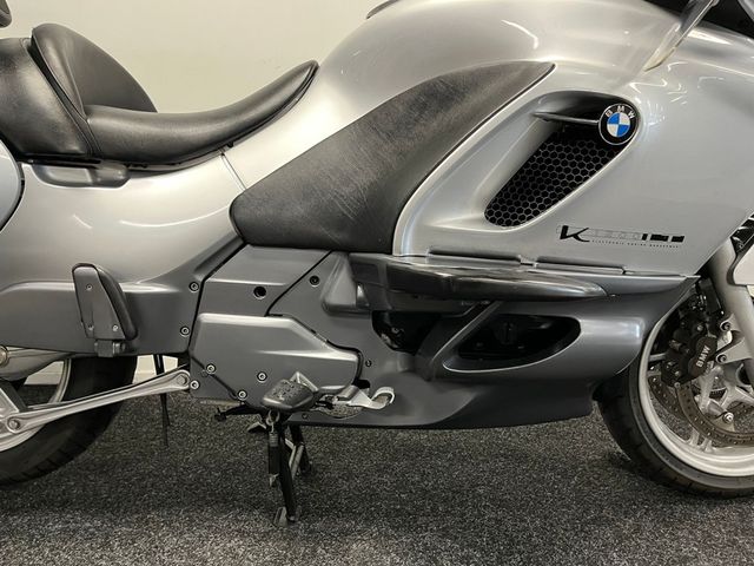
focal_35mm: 26
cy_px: 283
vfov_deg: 53.1
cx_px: 377
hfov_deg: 67.3
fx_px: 566
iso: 250
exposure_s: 1/50
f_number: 1.6
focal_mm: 5.1
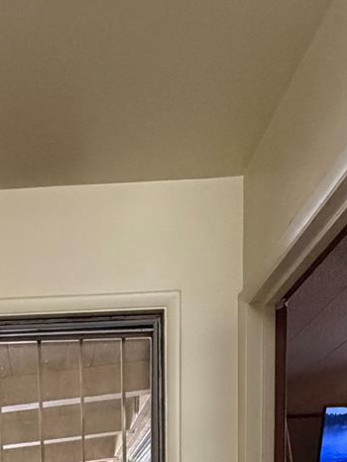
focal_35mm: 45
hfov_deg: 30.8
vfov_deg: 29.9
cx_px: 36
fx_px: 601
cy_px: 649
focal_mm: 2.22
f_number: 2.2
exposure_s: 1/60
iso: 500
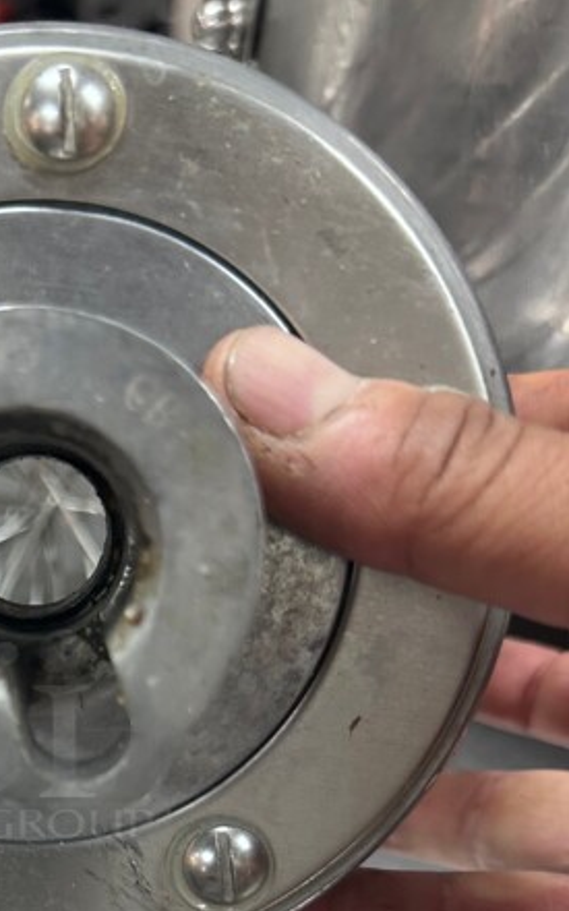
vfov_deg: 40.7
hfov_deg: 25.4
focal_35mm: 47
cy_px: 738
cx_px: -58
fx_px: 1166
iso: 125
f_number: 1.78
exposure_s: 1/60
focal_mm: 6.86
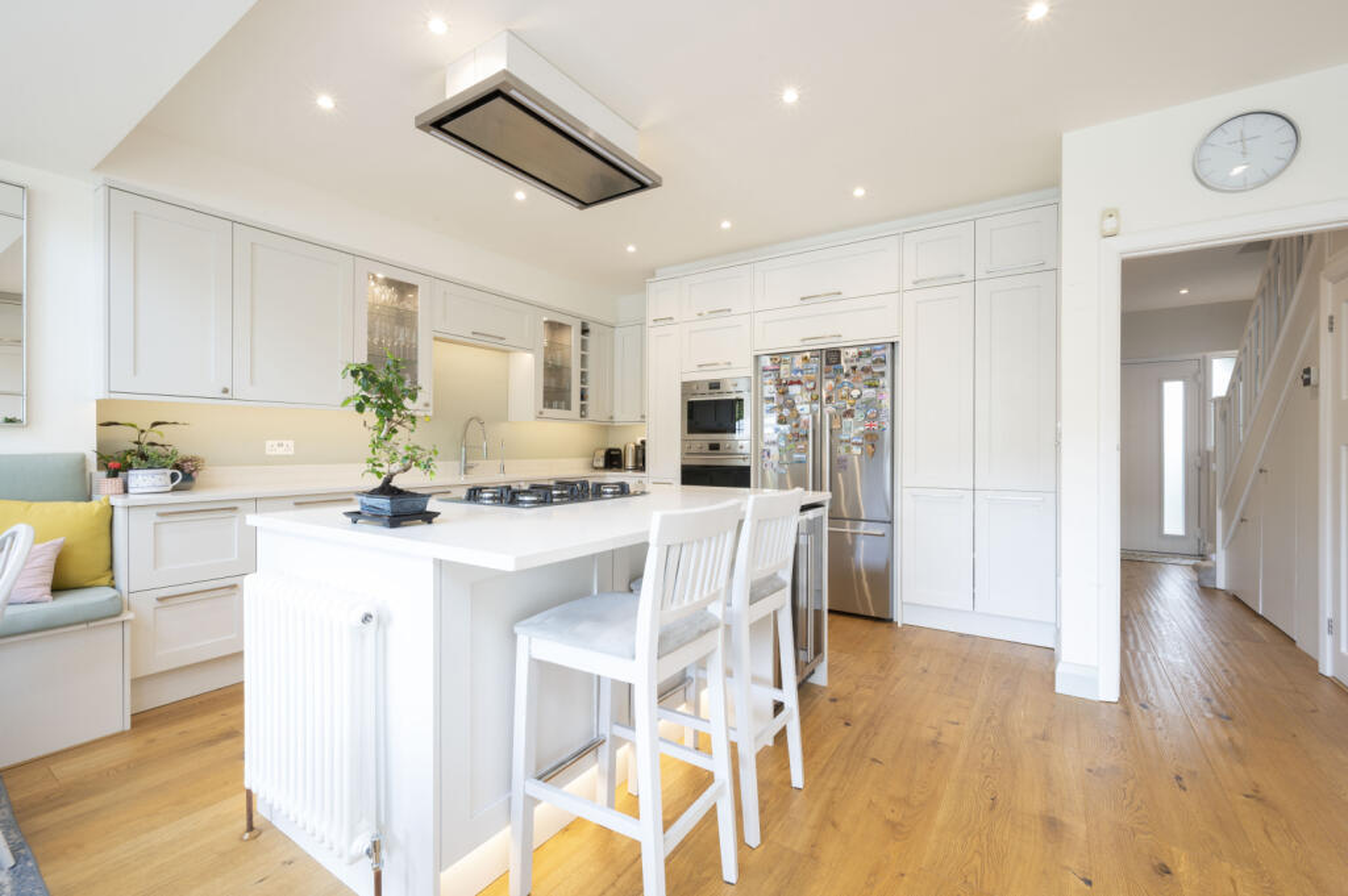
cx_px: 674
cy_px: 448
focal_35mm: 15
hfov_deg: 100.4
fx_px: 561
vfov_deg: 77.2
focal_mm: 15
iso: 200
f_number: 16
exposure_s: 1/2
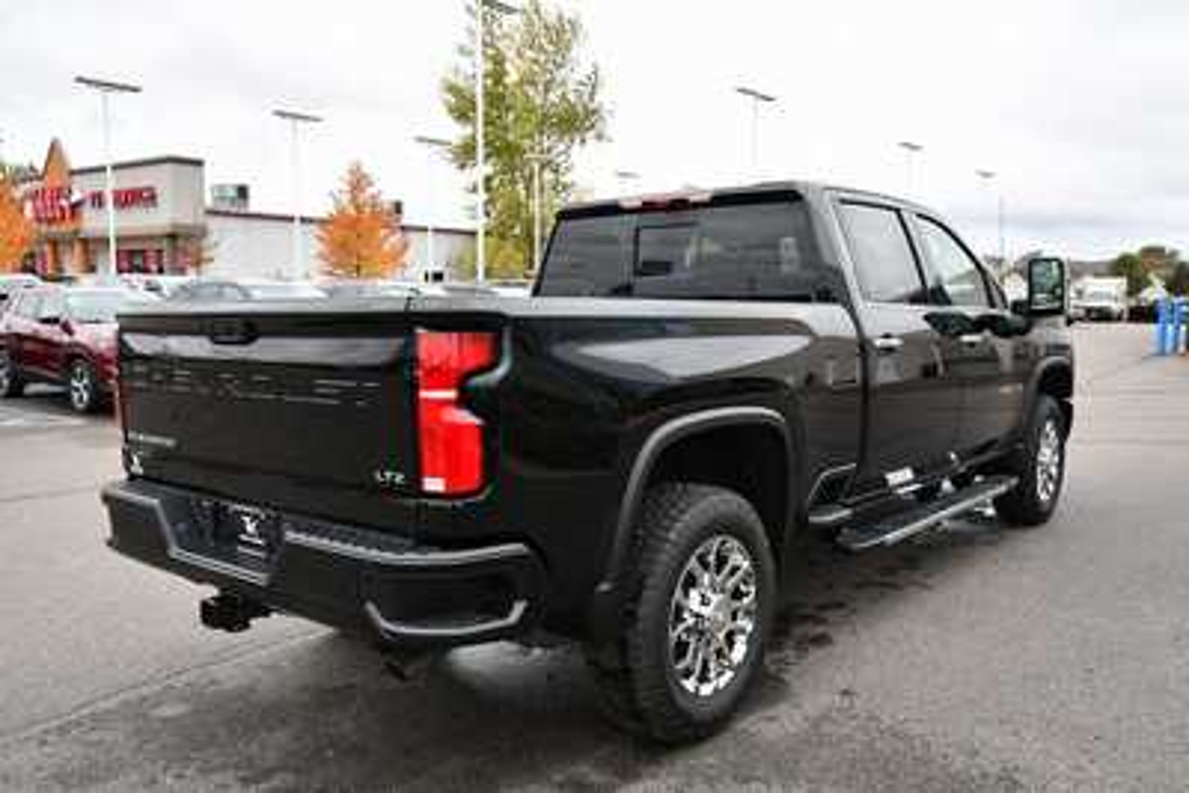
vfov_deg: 43.6
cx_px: 594
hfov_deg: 61.9
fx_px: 991
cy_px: 396
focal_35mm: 30
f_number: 5.6
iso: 800
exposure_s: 1/160
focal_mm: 20
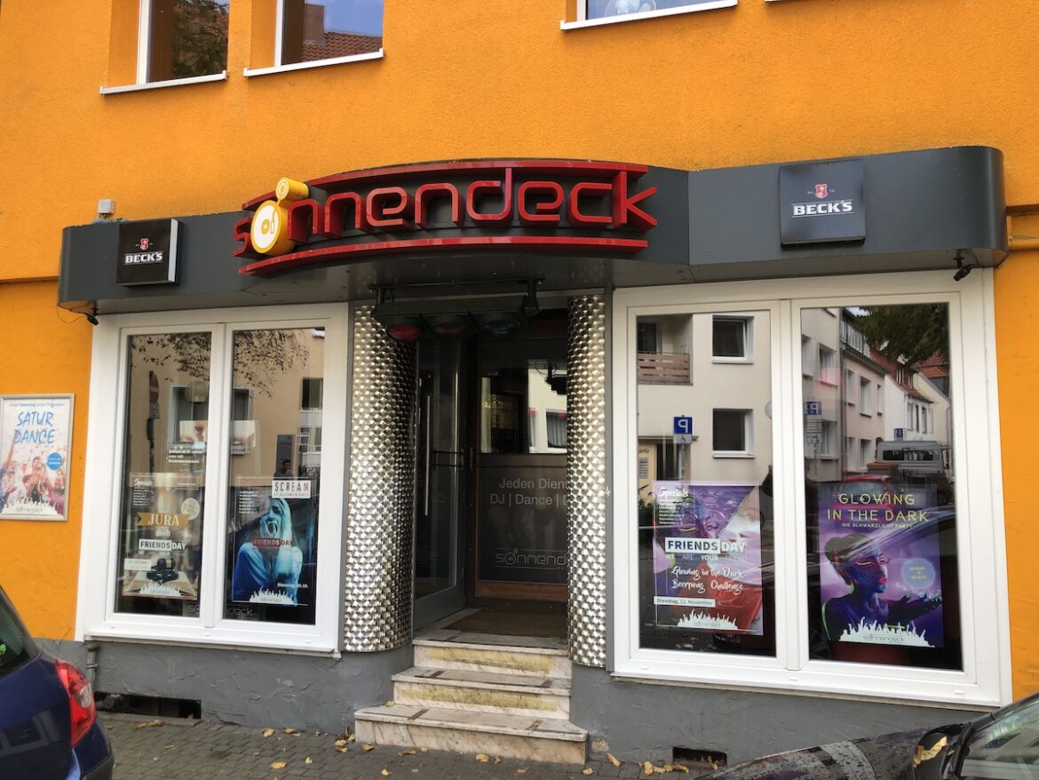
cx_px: 520
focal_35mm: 28
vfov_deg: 49.8
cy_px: 390
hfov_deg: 63.4
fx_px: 841
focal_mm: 3.99
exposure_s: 1/188
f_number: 1.8
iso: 20
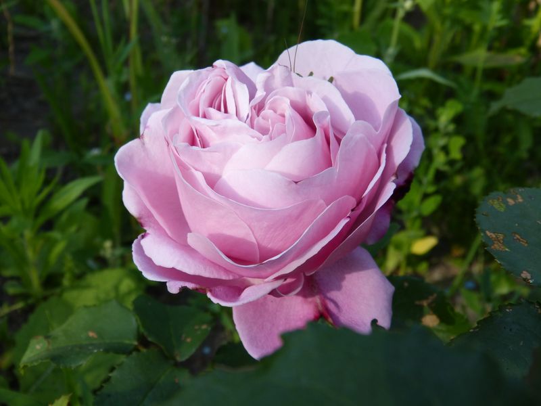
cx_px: 270
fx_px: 735
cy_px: 203
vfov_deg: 30.9
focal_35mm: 47
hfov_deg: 40.4
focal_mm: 8.5
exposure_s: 1/400
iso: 100
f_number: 4
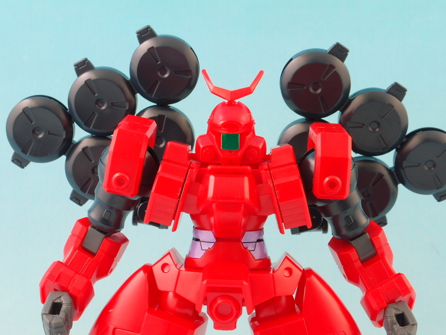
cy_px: 168
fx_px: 1082
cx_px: 223
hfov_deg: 23.3
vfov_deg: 17.6
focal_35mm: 84
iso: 100
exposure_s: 1.3
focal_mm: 18.15
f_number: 8
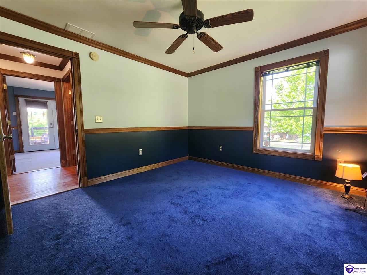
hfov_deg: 106.2
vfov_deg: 89.9
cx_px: 184
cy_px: 138
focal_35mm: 13
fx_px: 138
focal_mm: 2.2
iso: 400
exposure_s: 1/60
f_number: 2.2
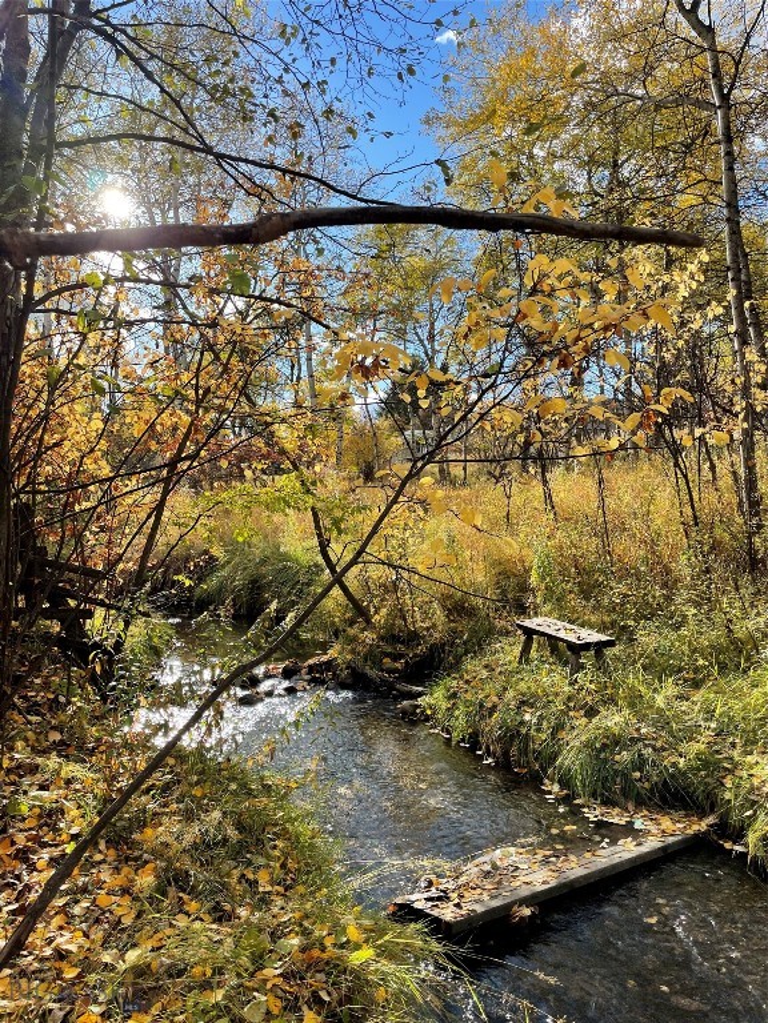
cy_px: 512
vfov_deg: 67.3
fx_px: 769
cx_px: 384
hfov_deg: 53.1
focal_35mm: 26
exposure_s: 1/1147
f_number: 1.6
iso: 32
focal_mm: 4.2
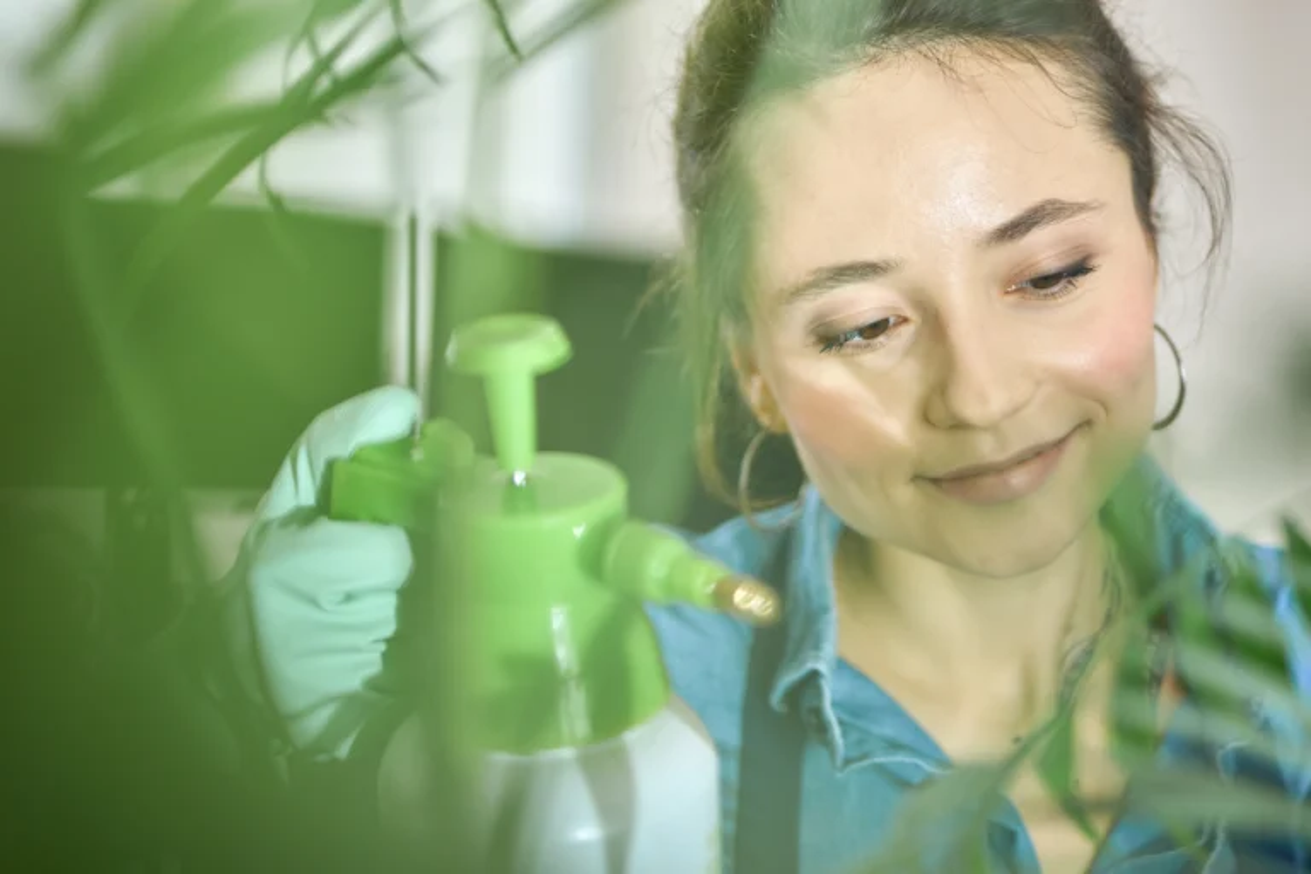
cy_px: 437
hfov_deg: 27.0
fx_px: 2731
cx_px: 656
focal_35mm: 75
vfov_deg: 18.2
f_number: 1.4
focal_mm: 50
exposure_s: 1/160
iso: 320
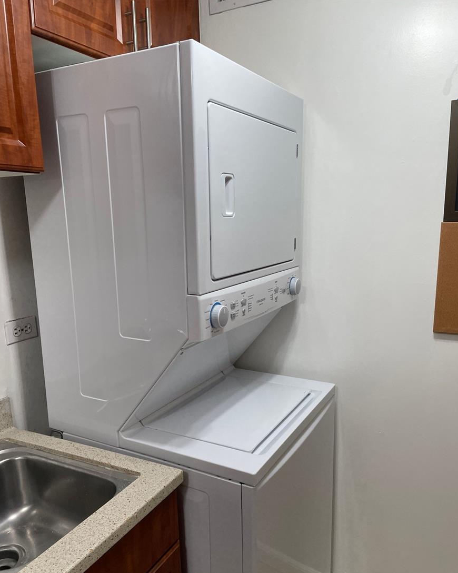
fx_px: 475
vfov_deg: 62.1
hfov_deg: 51.5
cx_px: 229
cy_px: 315
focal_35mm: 28
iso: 64
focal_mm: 4.2
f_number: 1.6
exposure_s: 1/120
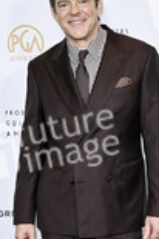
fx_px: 704
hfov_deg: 12.9
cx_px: 85
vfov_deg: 18.9
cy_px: 224
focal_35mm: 106
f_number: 5.6
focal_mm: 41
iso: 2000
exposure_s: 1/320
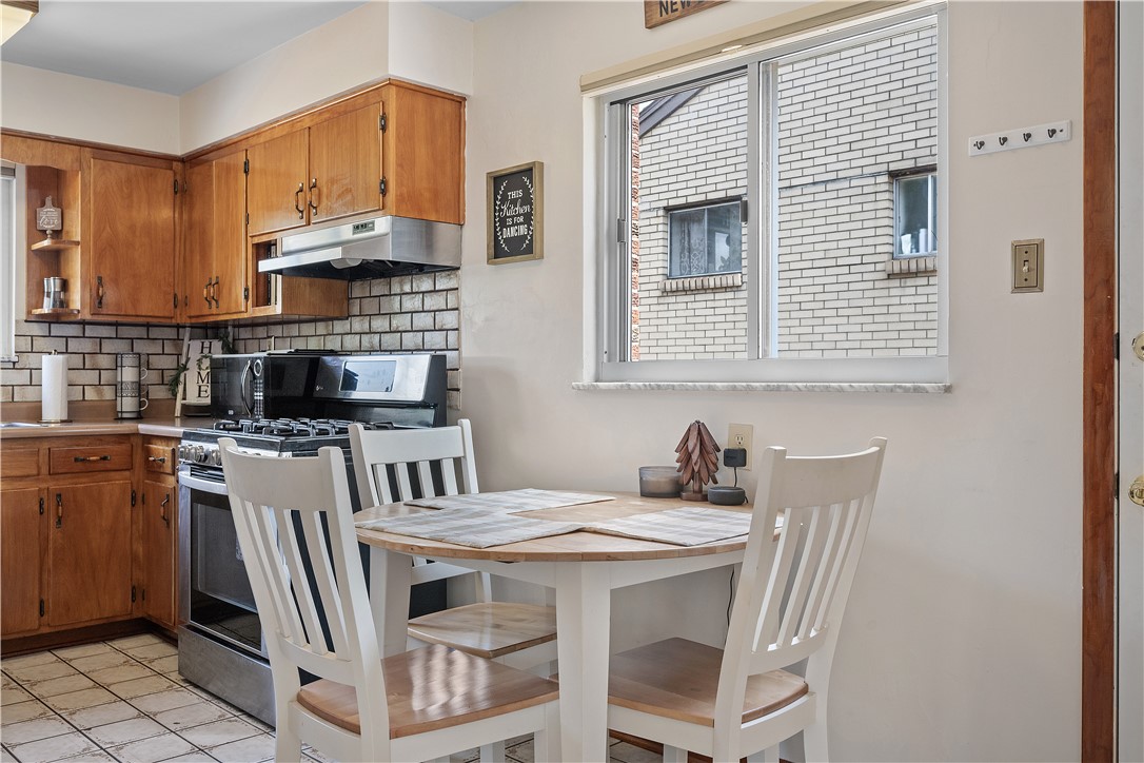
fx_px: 953
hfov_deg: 61.9
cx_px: 572
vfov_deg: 43.6
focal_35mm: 30
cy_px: 382
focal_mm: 30
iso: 400
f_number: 8
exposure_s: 1/15
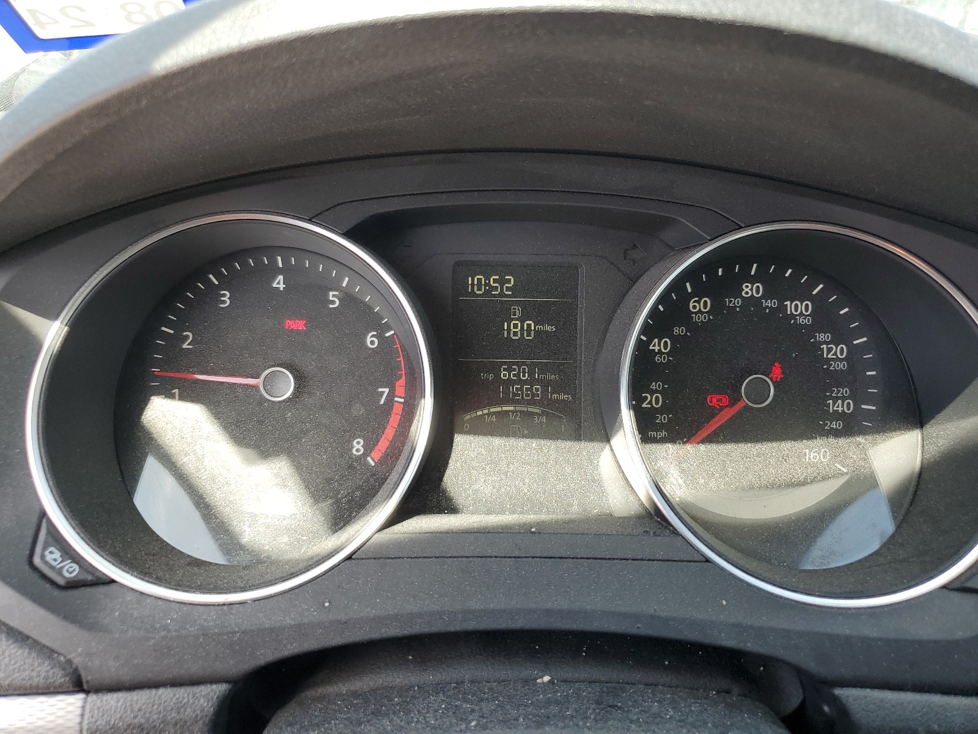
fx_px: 735
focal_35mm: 26
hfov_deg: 67.3
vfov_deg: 53.1
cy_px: 367
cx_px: 489
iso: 50
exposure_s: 1/238
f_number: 1.5
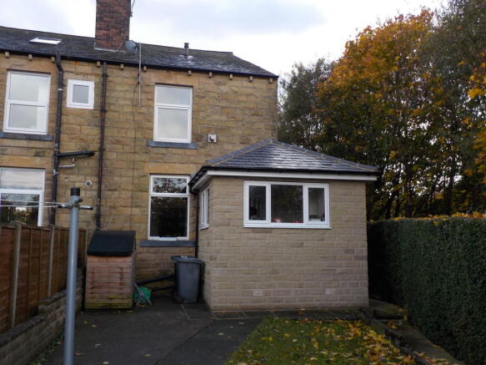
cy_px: 182
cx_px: 243
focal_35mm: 30
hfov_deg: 60.0
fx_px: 421
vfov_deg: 46.8
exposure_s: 1/250
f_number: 3.3
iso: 125
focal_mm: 4.1
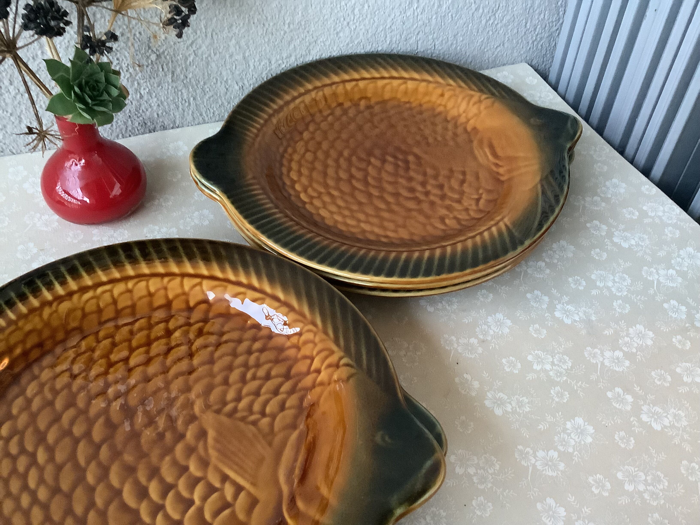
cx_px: 350
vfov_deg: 45.4
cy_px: 262
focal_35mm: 31
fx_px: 627
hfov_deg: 58.4
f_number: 2.4
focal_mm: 3.3
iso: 500
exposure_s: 1/25
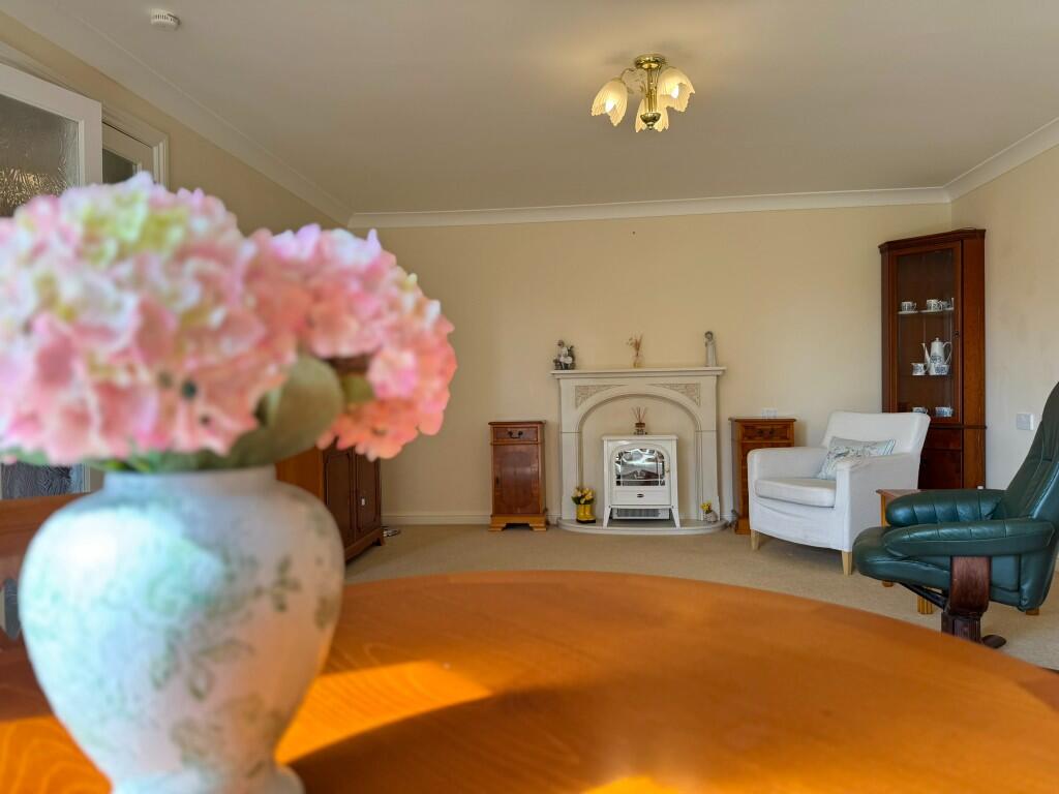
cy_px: 397
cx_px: 530
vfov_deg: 56.8
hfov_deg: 71.6
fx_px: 734
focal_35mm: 24
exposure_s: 1/168
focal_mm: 6.76
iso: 80
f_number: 1.78
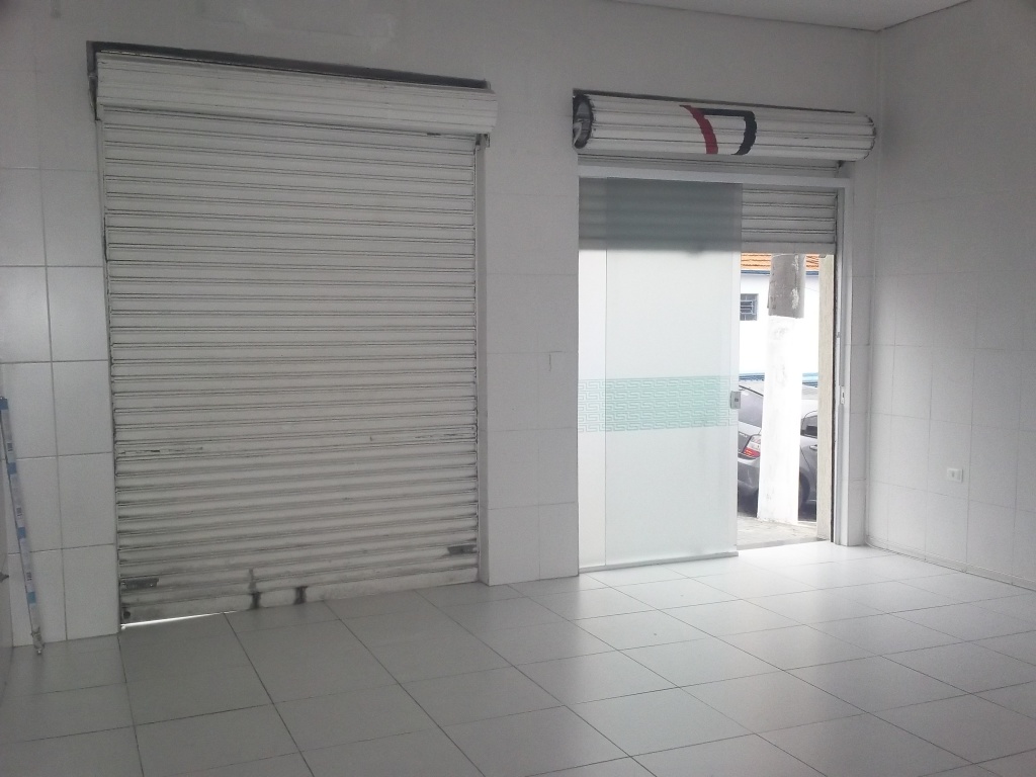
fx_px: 1137
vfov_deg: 37.7
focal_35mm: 38
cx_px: 518
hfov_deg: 49.0
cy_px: 388
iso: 360
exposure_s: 1/160
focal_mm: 6.3
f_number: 4.5
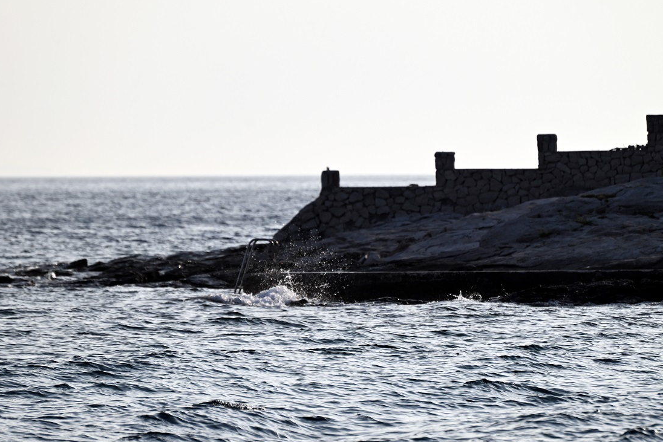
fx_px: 6557
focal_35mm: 356
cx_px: 367
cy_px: 226
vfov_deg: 3.9
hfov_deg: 5.8
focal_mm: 300
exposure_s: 1/1000
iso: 125
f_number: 5.6
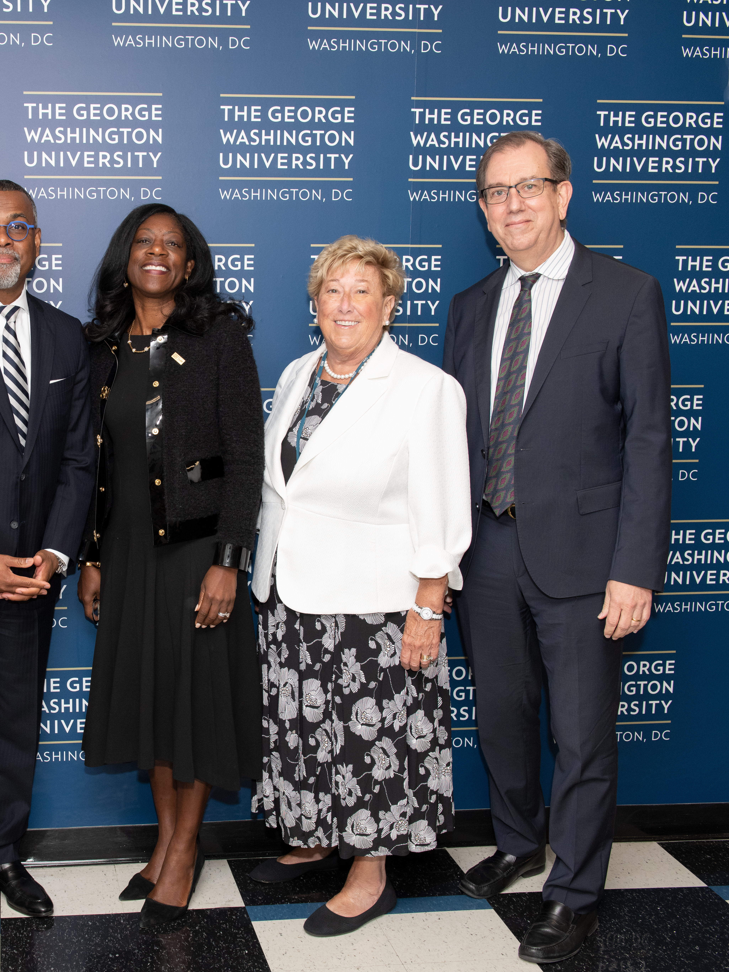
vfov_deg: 42.1
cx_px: 117
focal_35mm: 45
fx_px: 1264
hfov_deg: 31.1
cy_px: 488
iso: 800
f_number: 7.1
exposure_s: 1/125
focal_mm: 31
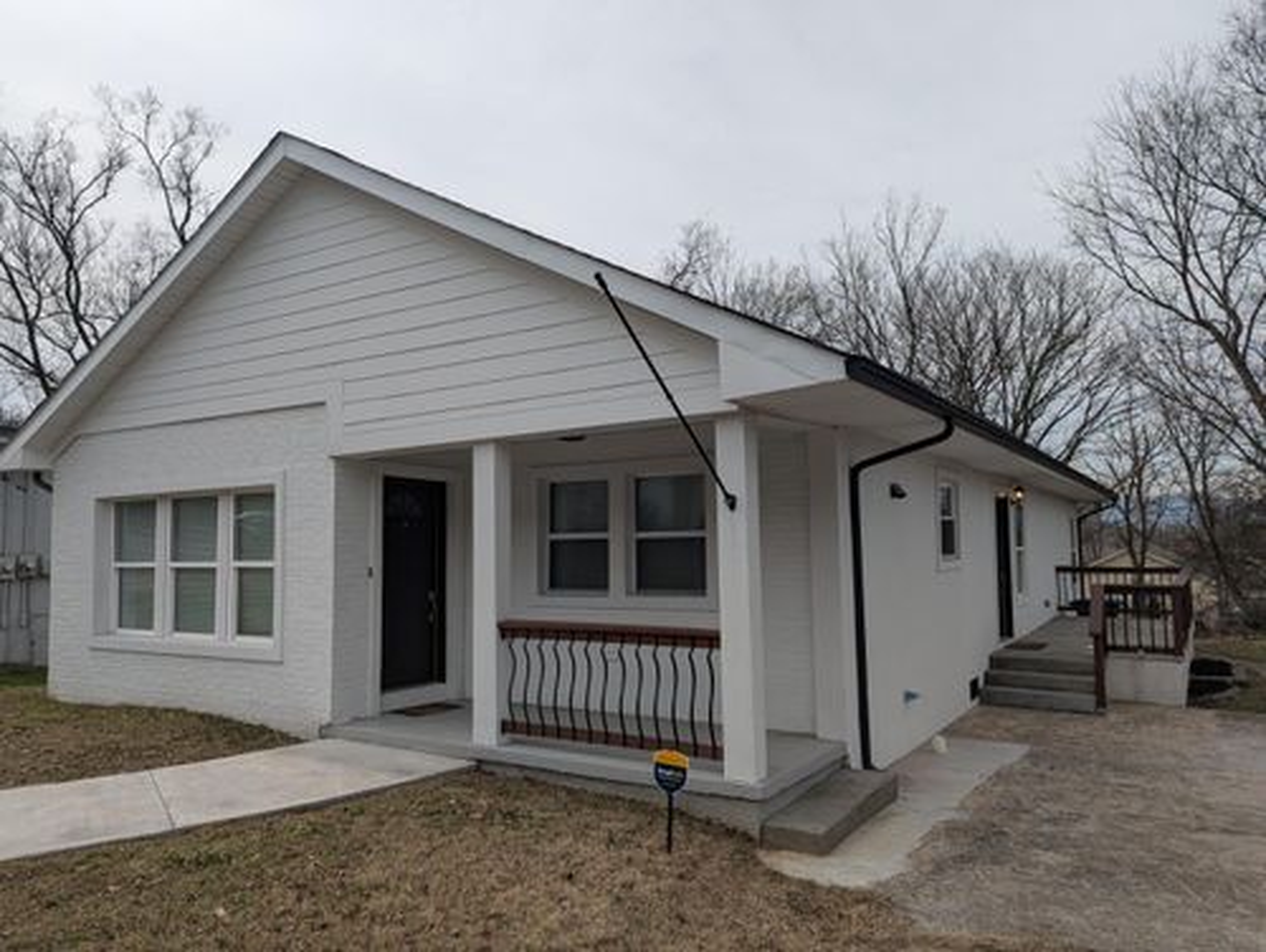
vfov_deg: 56.9
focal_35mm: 24
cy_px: 476
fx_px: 879
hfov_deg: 71.5
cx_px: 633
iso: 37
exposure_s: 1/2179
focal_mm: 6.81
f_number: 1.85
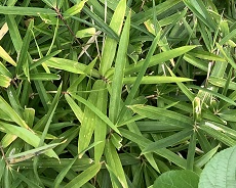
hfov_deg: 21.5
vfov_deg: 16.4
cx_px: 1
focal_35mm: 86
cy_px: -85
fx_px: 601
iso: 25
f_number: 2.4
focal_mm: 3.3
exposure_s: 1/156
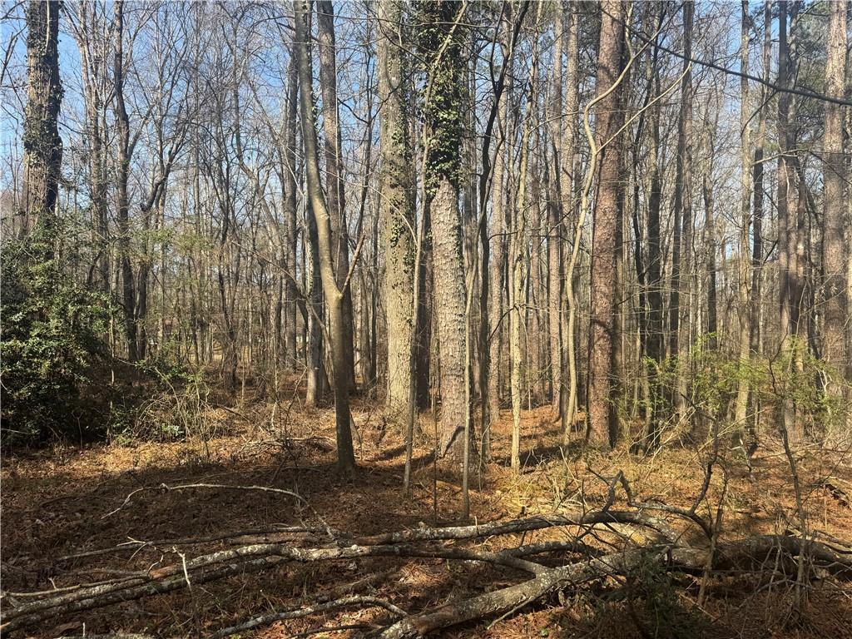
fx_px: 591
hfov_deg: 71.6
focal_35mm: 24
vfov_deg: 56.8
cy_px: 320
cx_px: 426
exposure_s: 1/1524
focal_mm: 6.76
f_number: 1.78
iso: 80
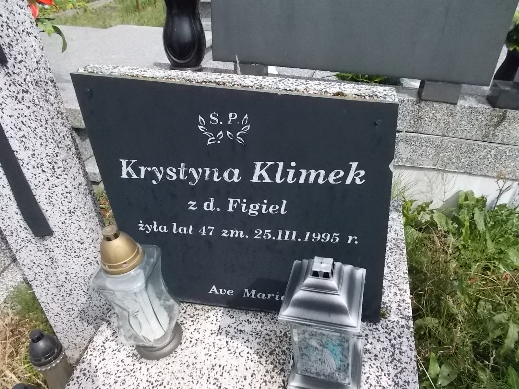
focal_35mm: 26
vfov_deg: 53.1
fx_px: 390
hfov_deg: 67.3
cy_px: 194
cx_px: 260
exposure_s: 1/640
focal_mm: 4.6
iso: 400
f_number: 8
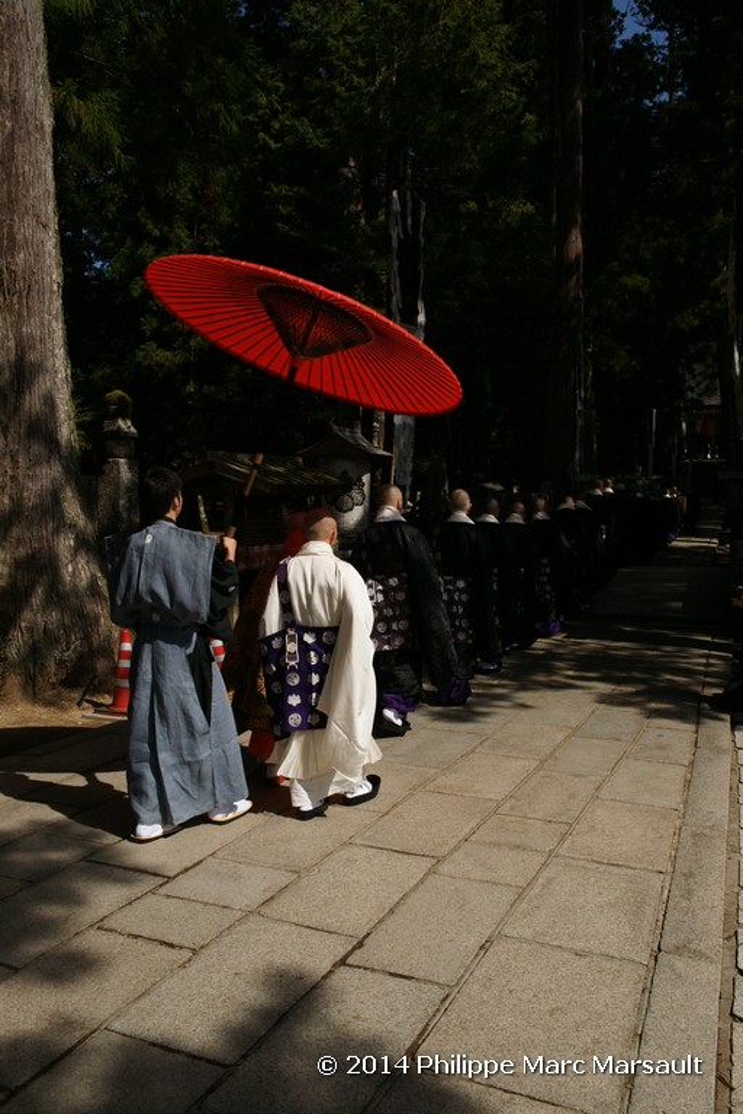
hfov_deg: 43.6
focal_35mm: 30
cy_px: 557
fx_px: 929
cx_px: 372
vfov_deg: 61.9
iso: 400
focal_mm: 30
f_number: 11
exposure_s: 1/800
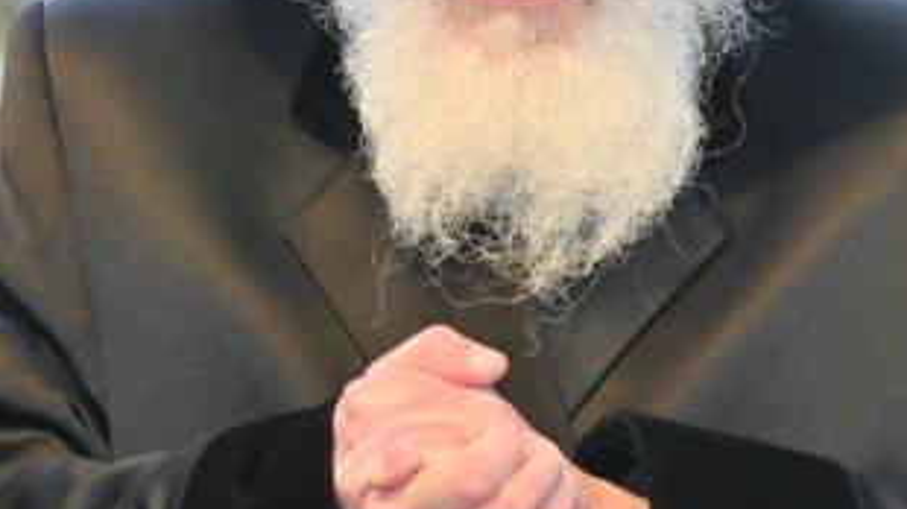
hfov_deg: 7.3
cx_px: 465
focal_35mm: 294
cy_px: -1
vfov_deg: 4.1
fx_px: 7067
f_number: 4
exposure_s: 1/200
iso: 1600
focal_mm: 85
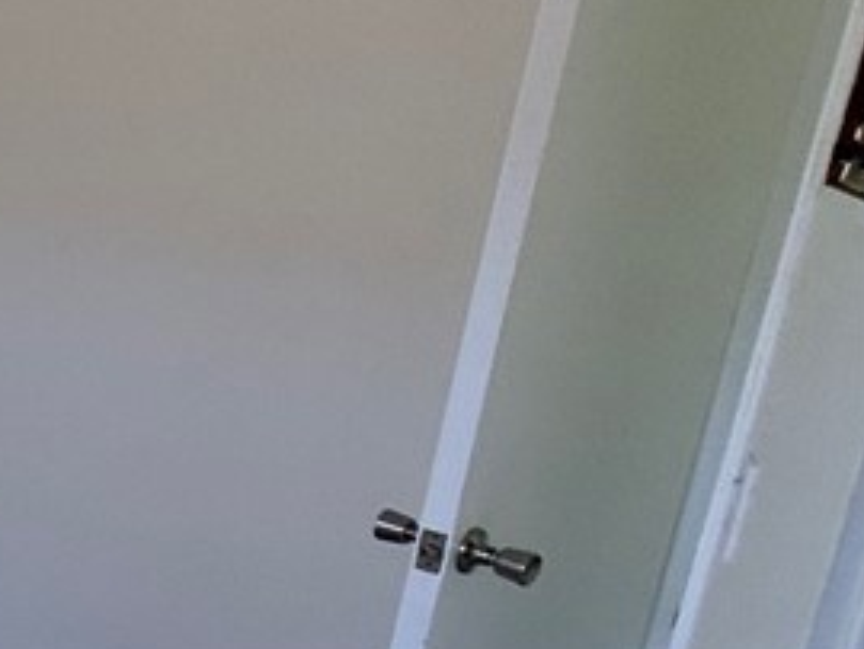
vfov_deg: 27.5
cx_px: -765
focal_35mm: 53
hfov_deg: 20.9
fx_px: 1324
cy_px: 285
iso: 64
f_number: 2.2
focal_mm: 2.22
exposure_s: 1/142
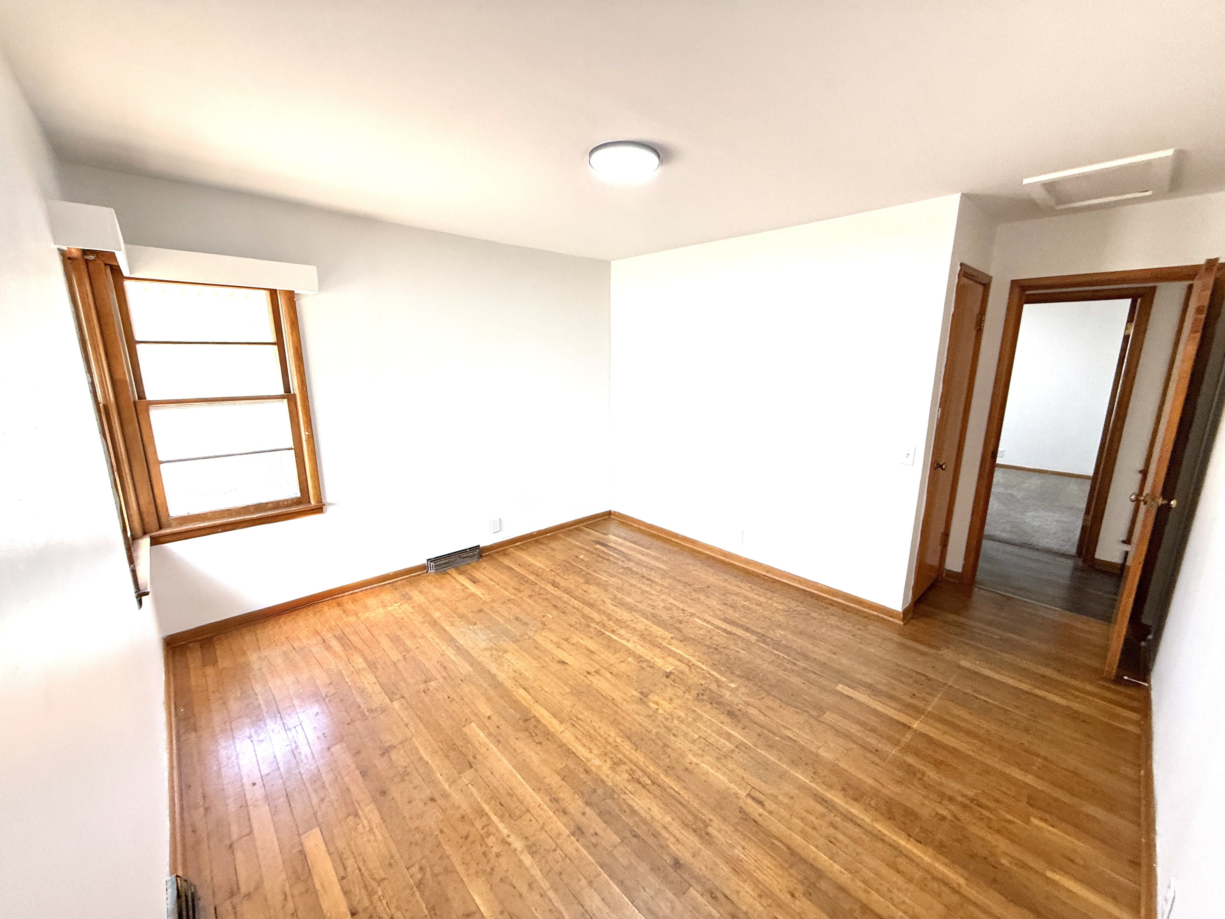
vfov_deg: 85.7
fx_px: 495
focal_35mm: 14
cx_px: 612
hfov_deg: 102.1
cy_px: 460
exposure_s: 1/120
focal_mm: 2.22
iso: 160
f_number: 2.2
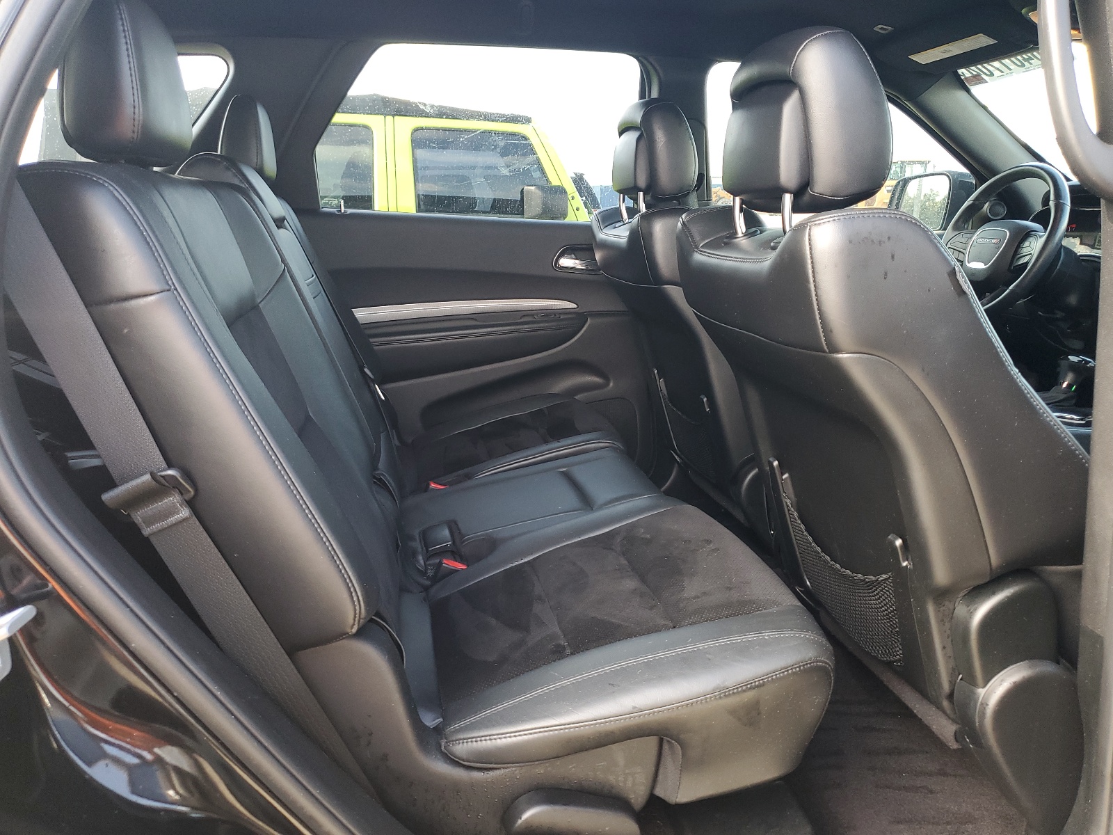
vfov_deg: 53.1
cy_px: 418
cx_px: 556
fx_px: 836
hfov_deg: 67.3
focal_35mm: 26
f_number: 1.5
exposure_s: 1/120
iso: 95
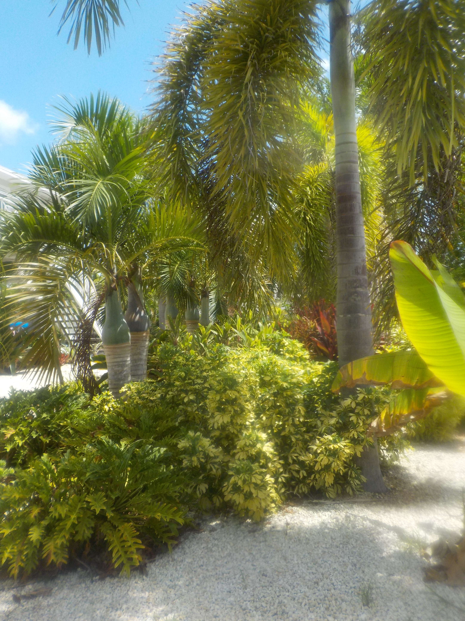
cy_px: 310
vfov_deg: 60.0
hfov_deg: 46.8
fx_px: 537
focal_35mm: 30
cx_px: 232
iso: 125
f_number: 3.3
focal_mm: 4.1
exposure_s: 1/800
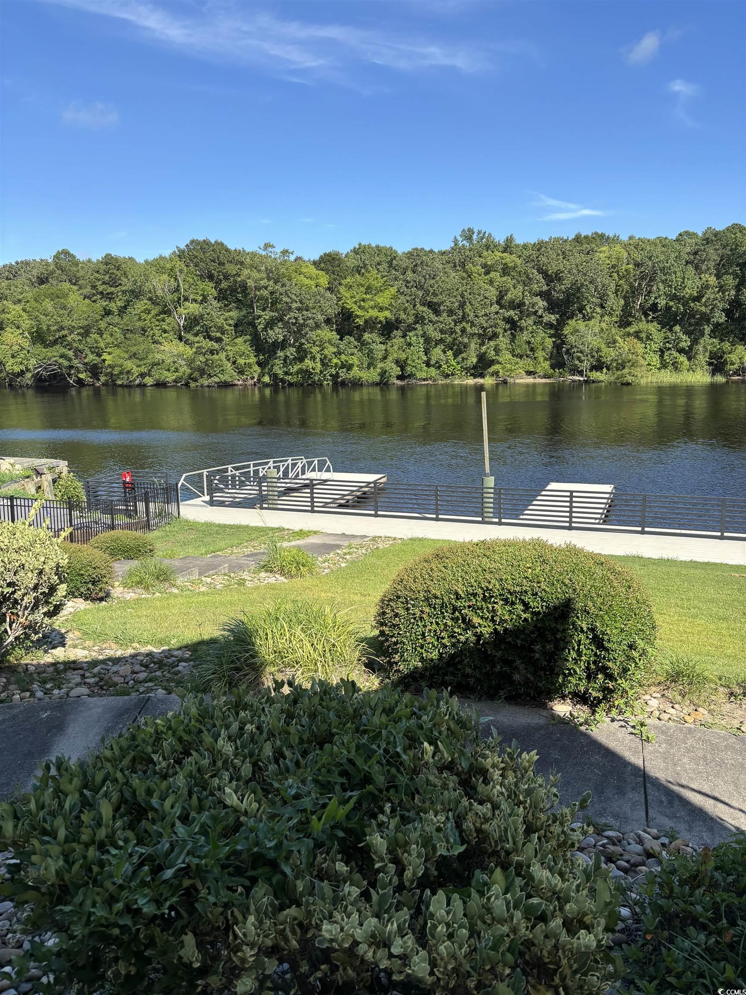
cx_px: 373
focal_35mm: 26
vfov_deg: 67.3
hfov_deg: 53.1
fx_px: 747
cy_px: 498
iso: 50
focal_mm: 5.96
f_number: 1.6
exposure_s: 1/2024
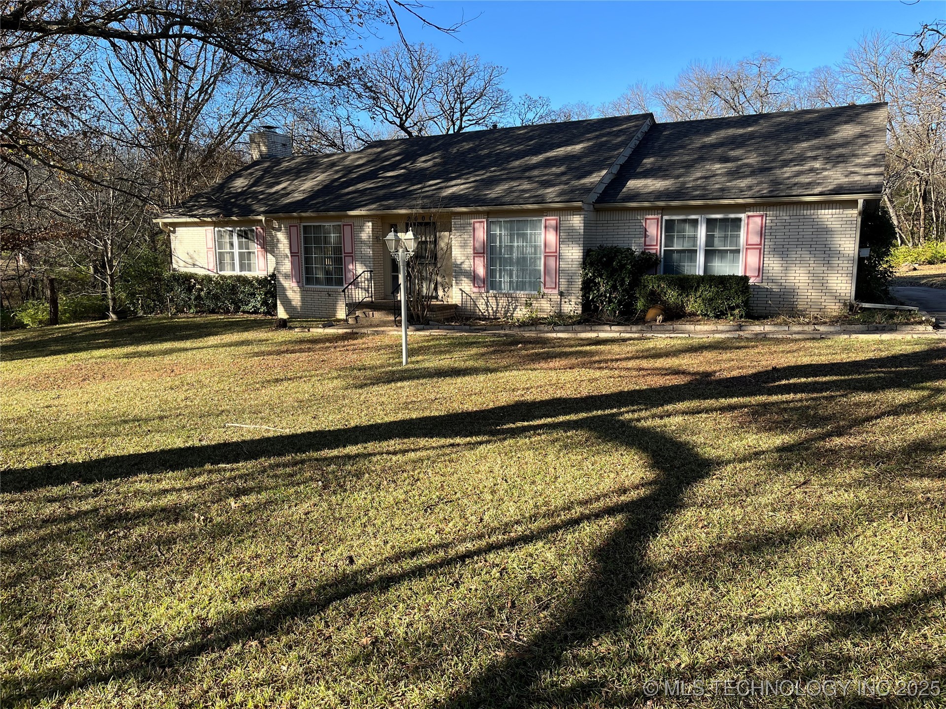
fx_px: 711
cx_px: 473
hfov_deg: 67.3
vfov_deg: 53.1
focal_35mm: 26
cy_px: 354
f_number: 1.6
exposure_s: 1/1018
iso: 50
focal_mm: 5.1
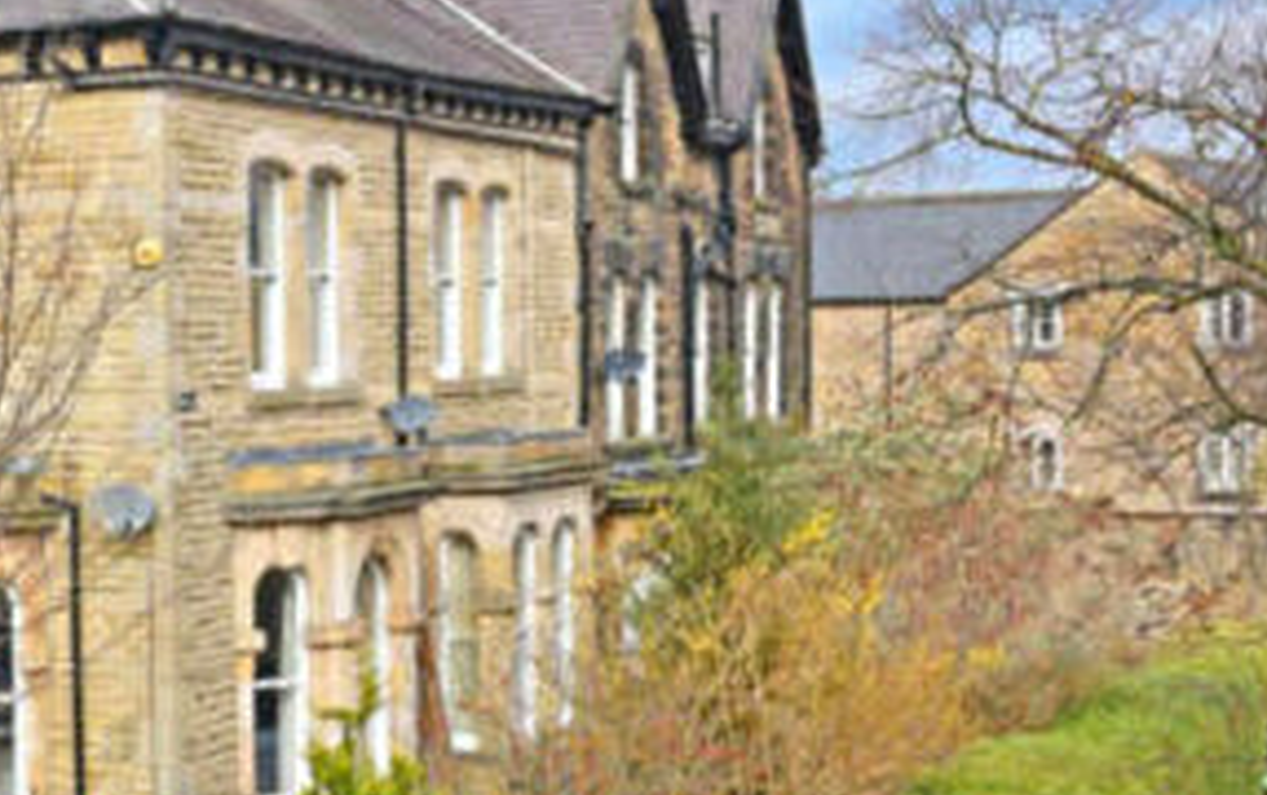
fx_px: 3007
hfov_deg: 22.7
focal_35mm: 87
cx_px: -40
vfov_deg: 15.0
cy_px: 552
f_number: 10
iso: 200
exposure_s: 1/200
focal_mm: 35
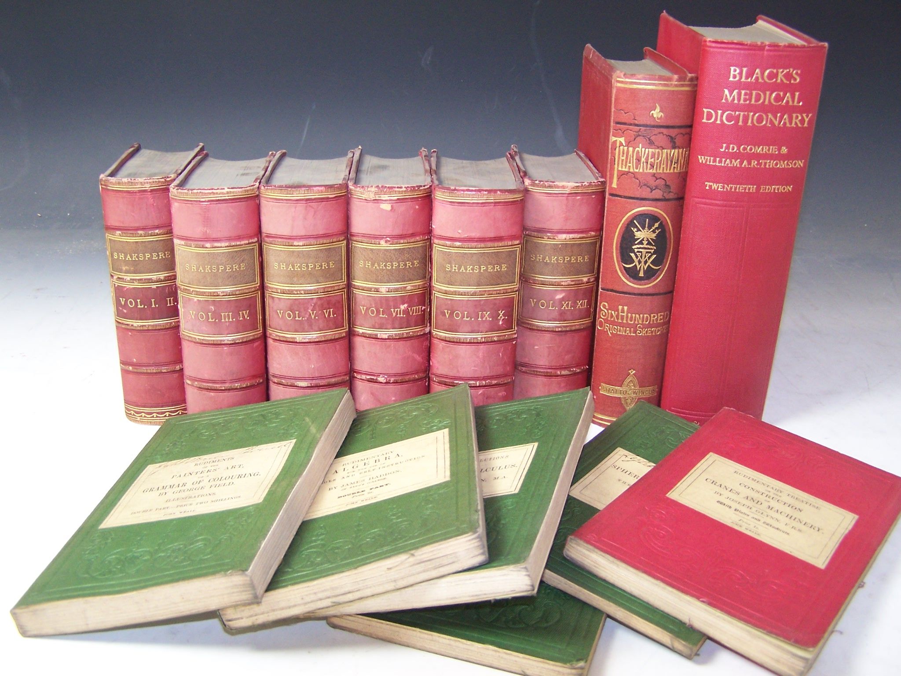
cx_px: 450
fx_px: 989
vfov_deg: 37.7
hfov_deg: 49.0
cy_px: 338
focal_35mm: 38
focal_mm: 6.3
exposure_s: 1/60
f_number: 2.8
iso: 140
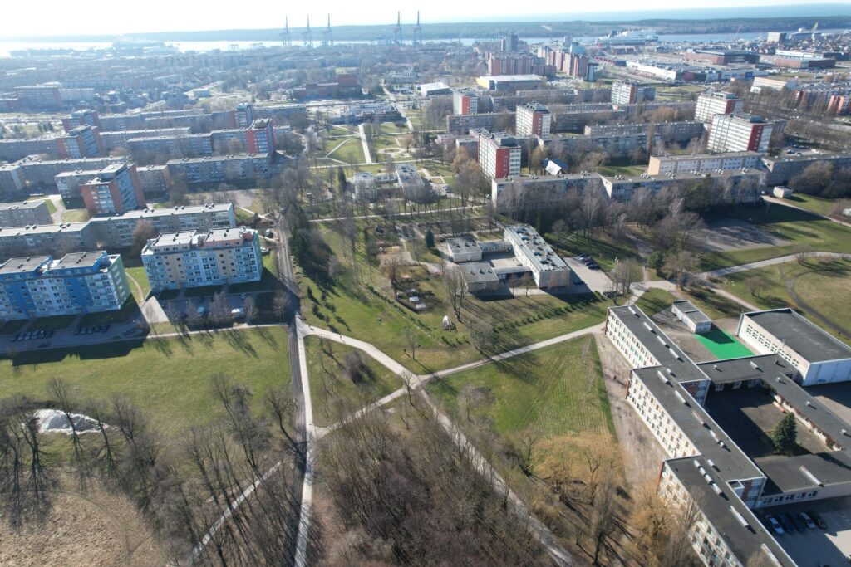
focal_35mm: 22
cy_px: 284
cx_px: 426
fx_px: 520
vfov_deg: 57.2
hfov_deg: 78.6
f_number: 2.8
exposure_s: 1/800
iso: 100
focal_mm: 8.38
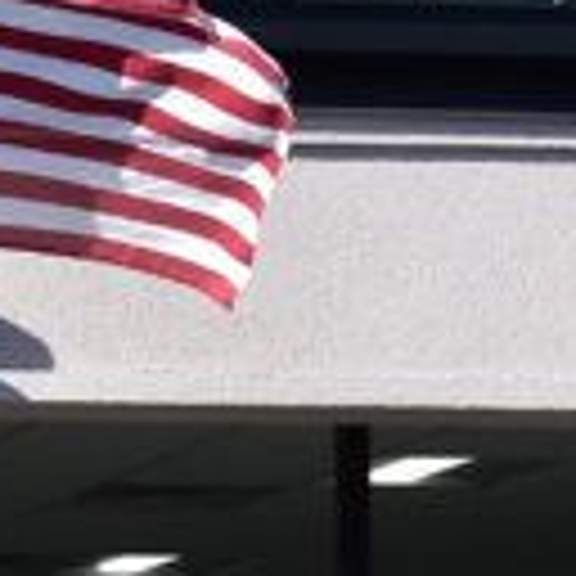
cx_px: -1210
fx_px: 4413
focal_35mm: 234
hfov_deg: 6.7
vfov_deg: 7.2
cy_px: 1188
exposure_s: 1/500
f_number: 11
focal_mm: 23
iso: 400
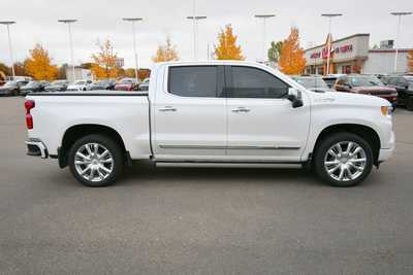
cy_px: 138
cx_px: 206
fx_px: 310
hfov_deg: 67.4
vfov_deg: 48.0
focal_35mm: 27
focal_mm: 18
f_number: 5.6
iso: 220
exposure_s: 1/250
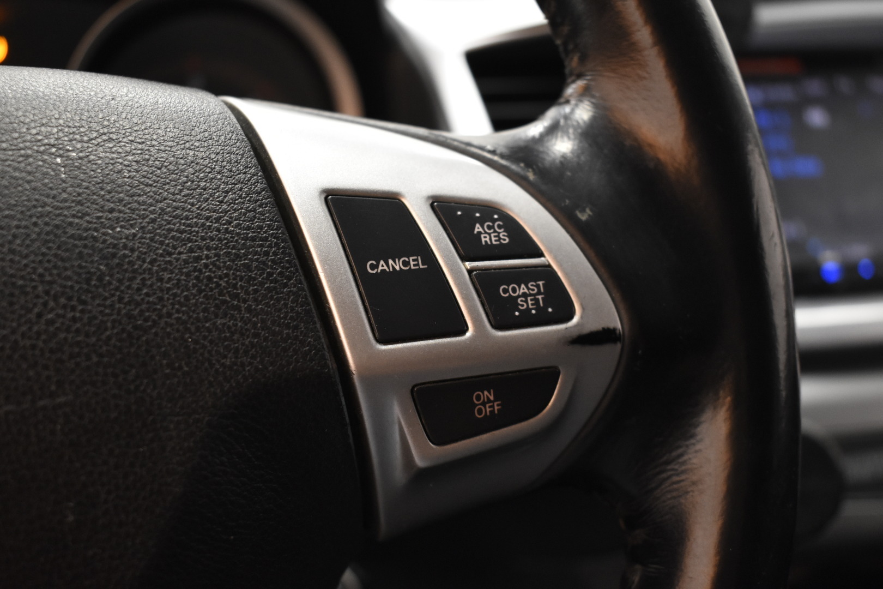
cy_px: 294
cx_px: 442
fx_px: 1067
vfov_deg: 30.8
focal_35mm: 44
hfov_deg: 45.0
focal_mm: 29
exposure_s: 1/50
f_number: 4.2
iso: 2000
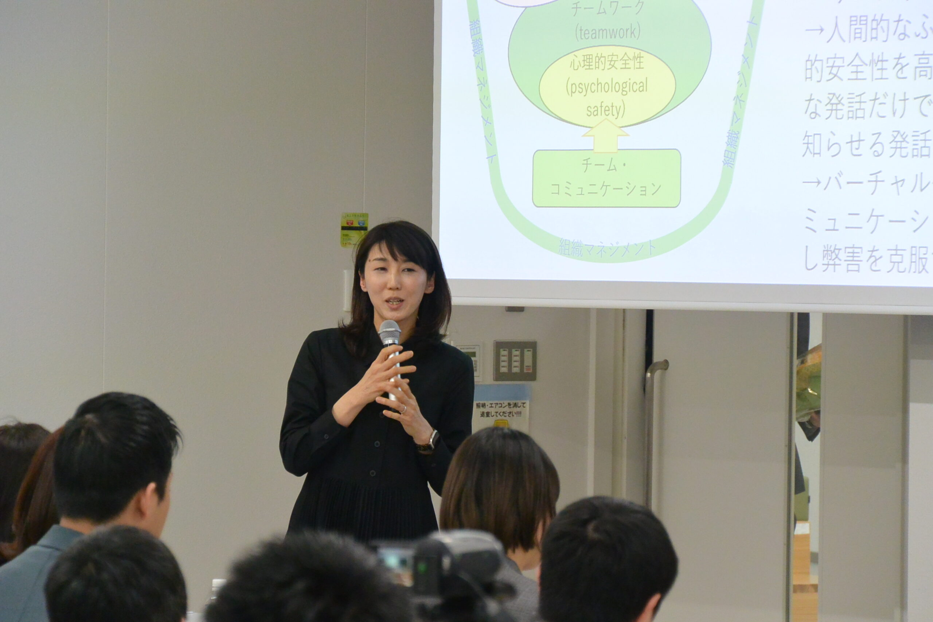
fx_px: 6194
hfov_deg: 8.6
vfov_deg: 5.7
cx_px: 466
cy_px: 311
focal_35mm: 239
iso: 1000
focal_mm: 88.7
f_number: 5.6
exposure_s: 1/60
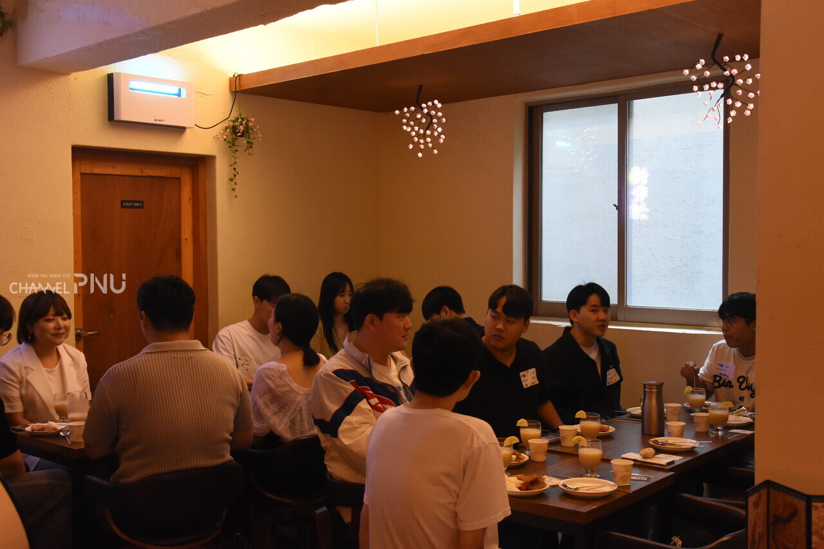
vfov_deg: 34.2
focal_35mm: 39
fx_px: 892
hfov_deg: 49.6
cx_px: 412
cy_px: 274
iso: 2500
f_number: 7.1
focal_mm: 26
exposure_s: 1/50
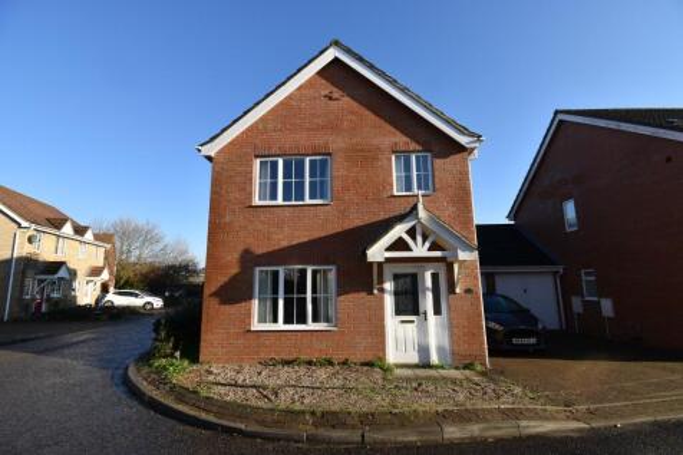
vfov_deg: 77.3
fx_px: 284
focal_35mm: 15
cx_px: 342
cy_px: 228
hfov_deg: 100.4
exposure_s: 1/320
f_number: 7.1
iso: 200
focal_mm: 10
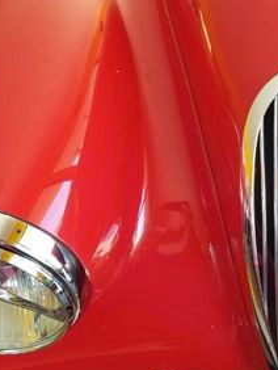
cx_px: 337
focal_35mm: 59
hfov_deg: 22.8
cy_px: 199
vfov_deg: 32.7
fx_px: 631
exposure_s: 1/60
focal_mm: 4.3
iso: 64
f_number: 1.7
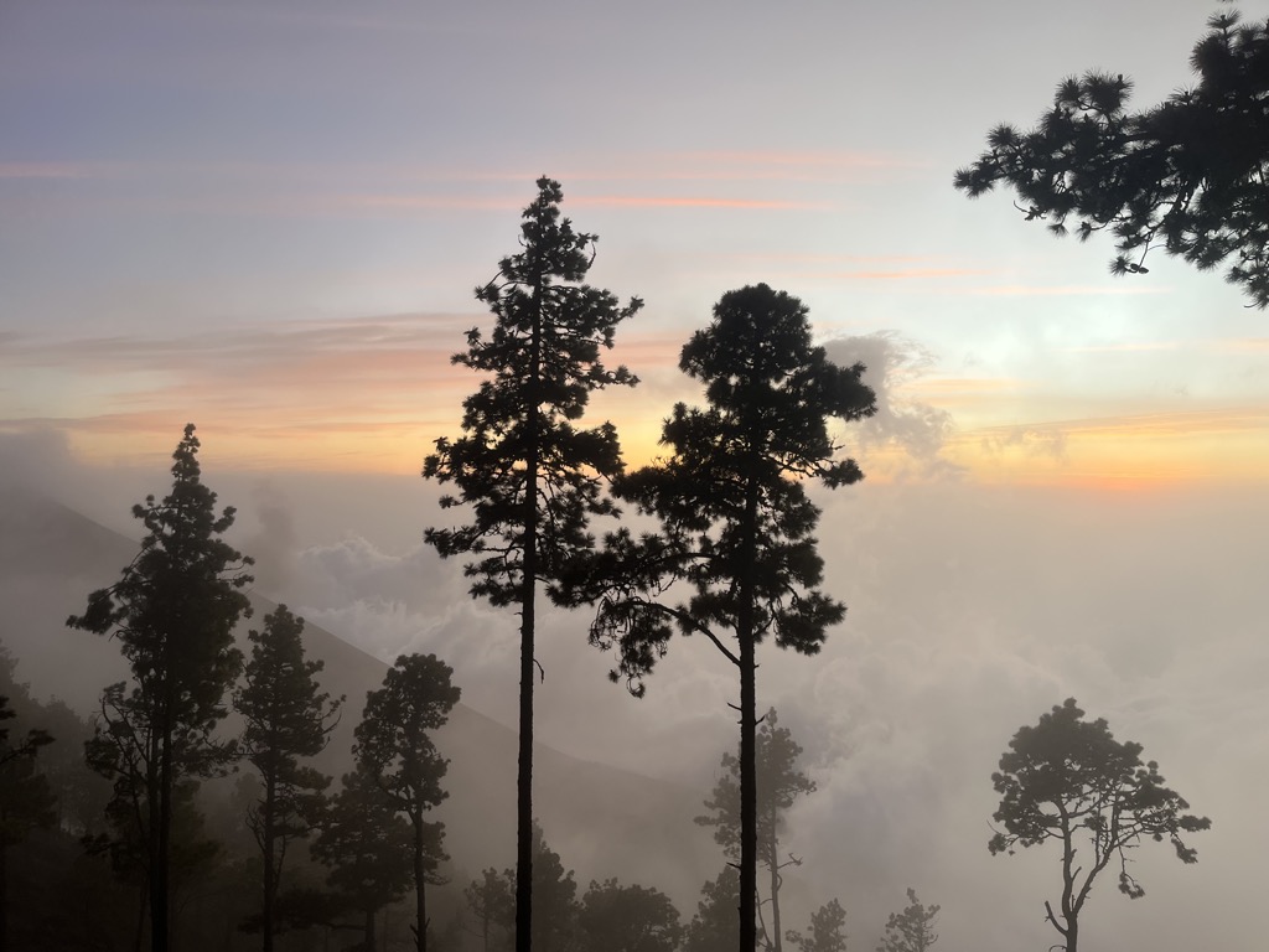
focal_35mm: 26
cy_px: 476
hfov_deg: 67.3
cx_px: 634
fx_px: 953
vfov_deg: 53.1
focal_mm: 5.1
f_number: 1.6
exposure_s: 1/122
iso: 32
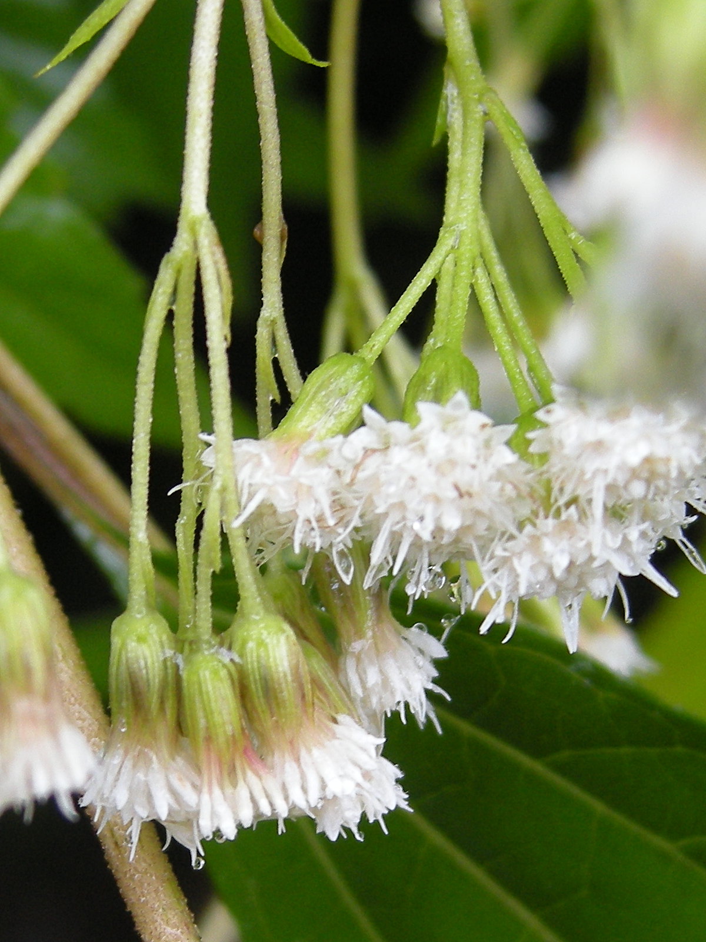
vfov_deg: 52.6
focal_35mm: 35
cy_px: 471
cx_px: 353
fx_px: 952
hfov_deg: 40.7
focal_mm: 7.5
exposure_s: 1/53
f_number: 2.7
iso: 76
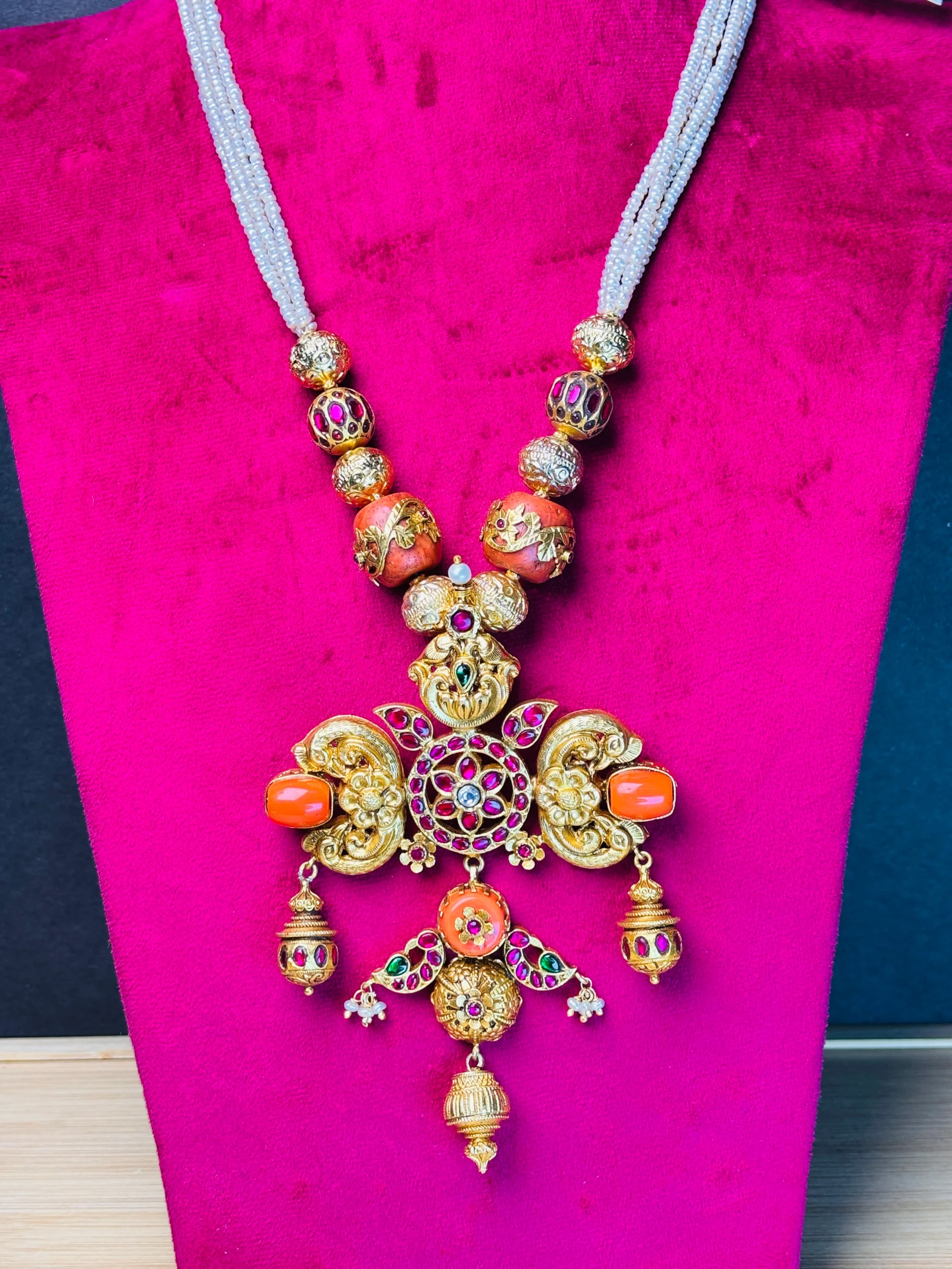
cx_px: 476
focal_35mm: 52
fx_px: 1907
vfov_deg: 36.8
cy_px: 634
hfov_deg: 28.0
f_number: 1.6
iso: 25
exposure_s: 1/109
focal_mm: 5.96
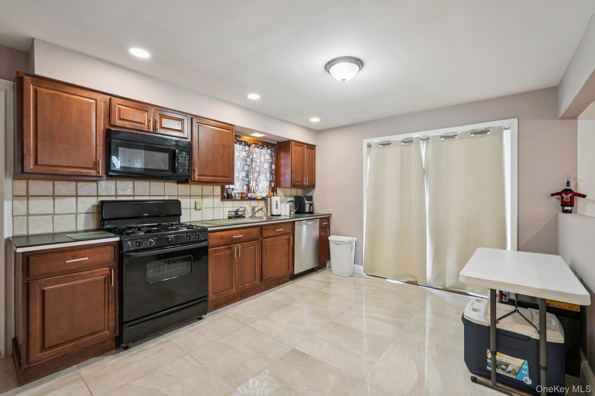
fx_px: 264
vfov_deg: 73.7
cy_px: 198
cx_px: 298
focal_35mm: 16
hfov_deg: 96.7
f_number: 8
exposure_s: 1/10
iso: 400
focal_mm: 16
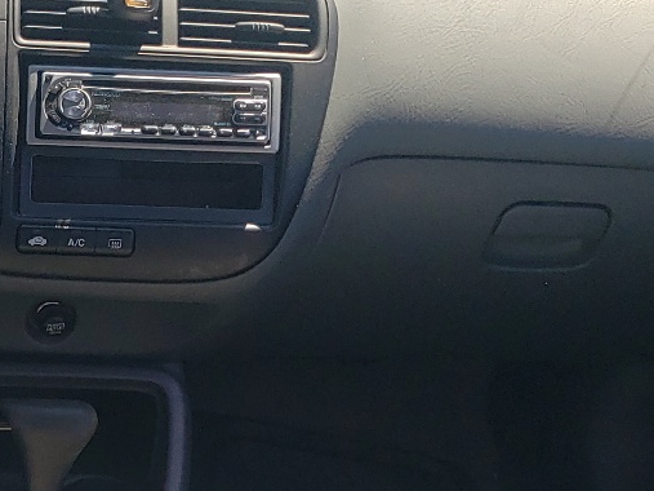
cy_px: 535
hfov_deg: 22.5
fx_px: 1549
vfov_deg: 17.4
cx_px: -70
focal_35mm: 82
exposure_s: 1/769
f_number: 1.5
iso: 50
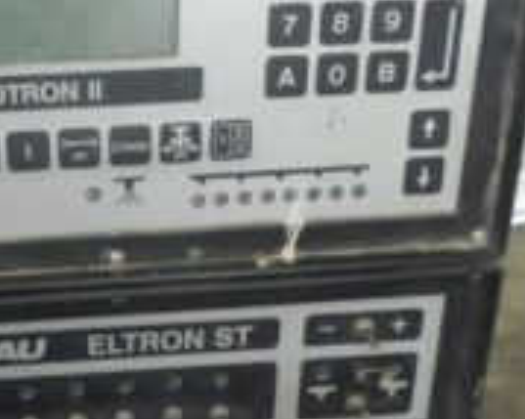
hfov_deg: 30.7
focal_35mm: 59
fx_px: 916
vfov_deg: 25.8
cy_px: 202
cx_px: 65
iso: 320
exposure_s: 1/15
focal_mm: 4.9
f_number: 3.5
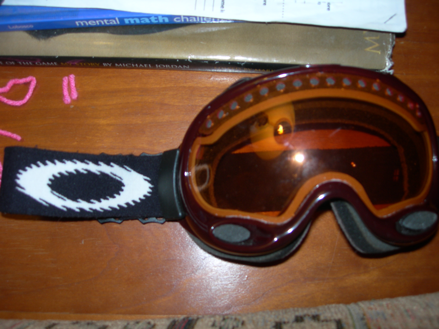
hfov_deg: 49.0
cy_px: 164
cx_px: 220
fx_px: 482
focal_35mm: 38
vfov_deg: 37.7
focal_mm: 7.8
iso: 50
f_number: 2.8
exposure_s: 1/60.1
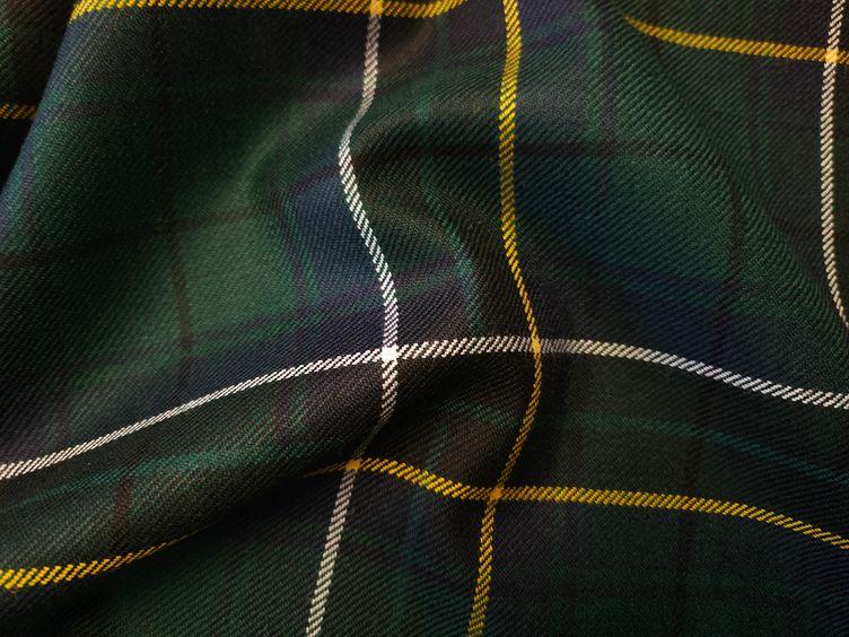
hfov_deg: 71.6
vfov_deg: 56.8
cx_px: 424
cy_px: 318
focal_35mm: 24
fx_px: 589
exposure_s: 1/30
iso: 125
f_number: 1.8
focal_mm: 5
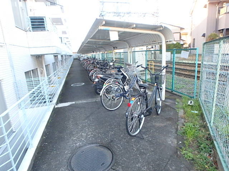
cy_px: 86
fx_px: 139
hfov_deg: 79.0
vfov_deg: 63.4
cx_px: 114
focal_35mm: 21
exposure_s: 1/200
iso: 800
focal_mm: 3.7
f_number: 3.5
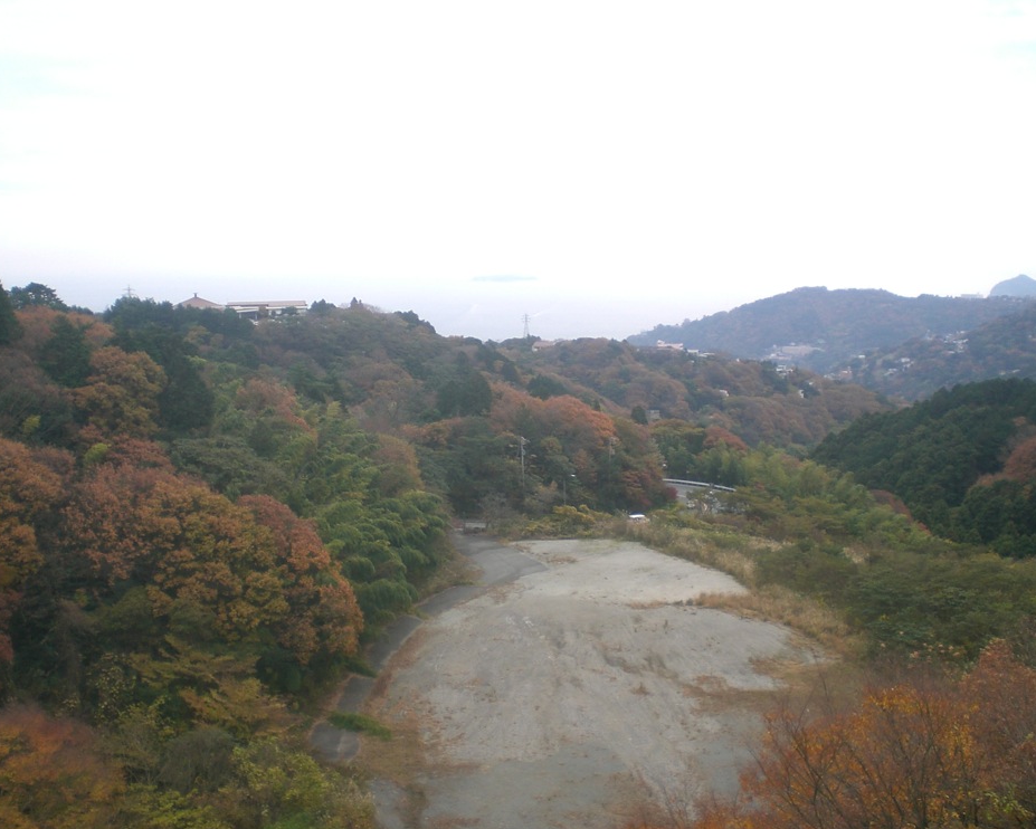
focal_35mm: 40
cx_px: 510
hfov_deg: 45.8
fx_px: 1227
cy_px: 418
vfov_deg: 37.3
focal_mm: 6.3
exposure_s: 1/160
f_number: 3.1
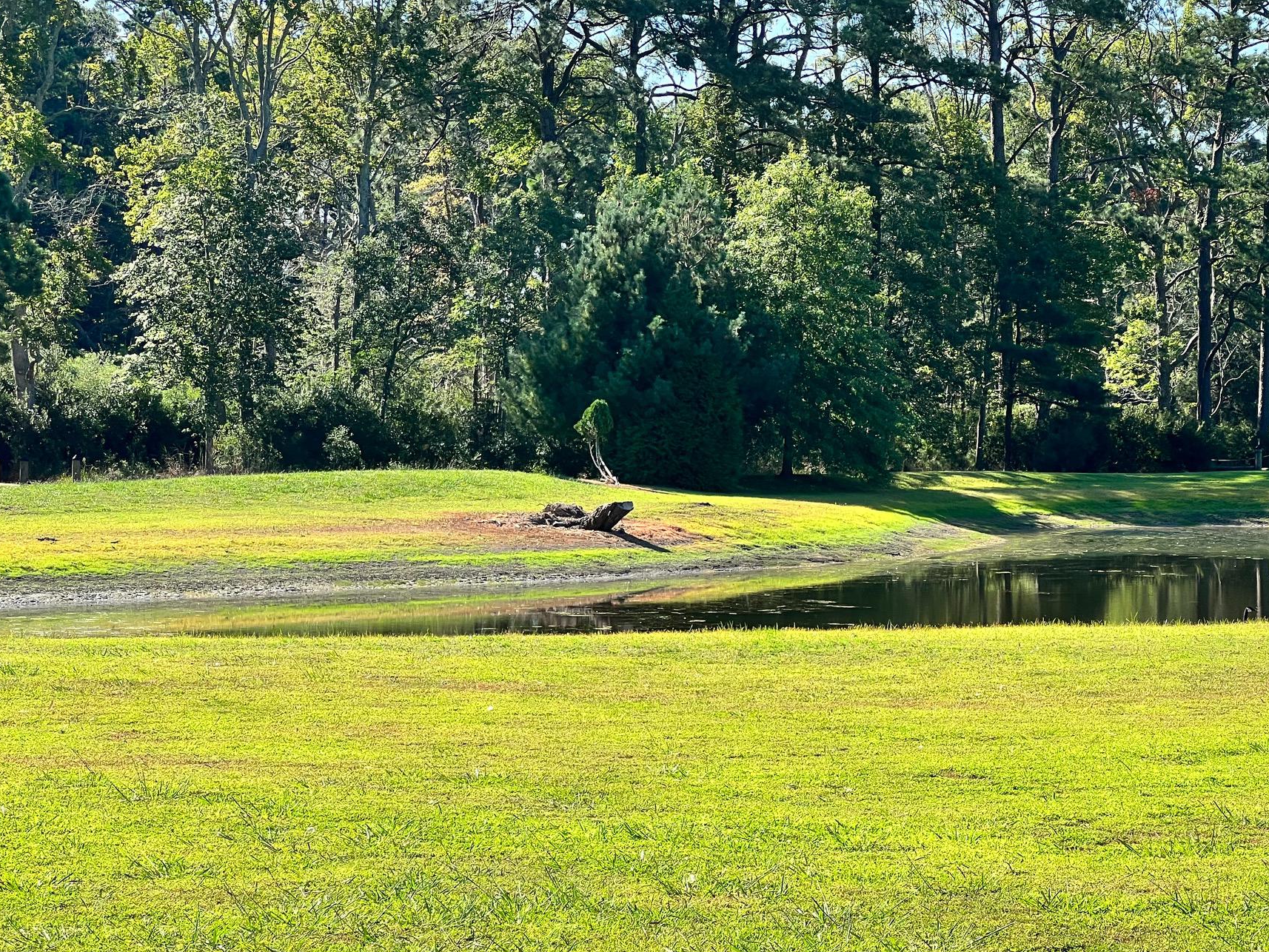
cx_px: 751
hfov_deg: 21.3
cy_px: 497
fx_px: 3373
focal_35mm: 92
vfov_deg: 16.1
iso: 32
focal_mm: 9
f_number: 2.8
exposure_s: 1/412
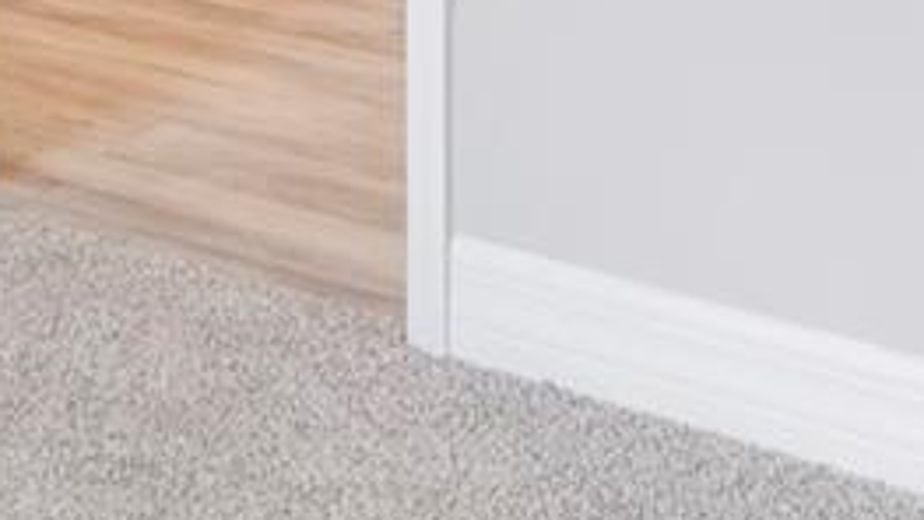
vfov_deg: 9.6
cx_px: 520
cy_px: -903
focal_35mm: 105
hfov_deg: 20.3
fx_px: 2577
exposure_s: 1/80
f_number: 9
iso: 250
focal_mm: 11
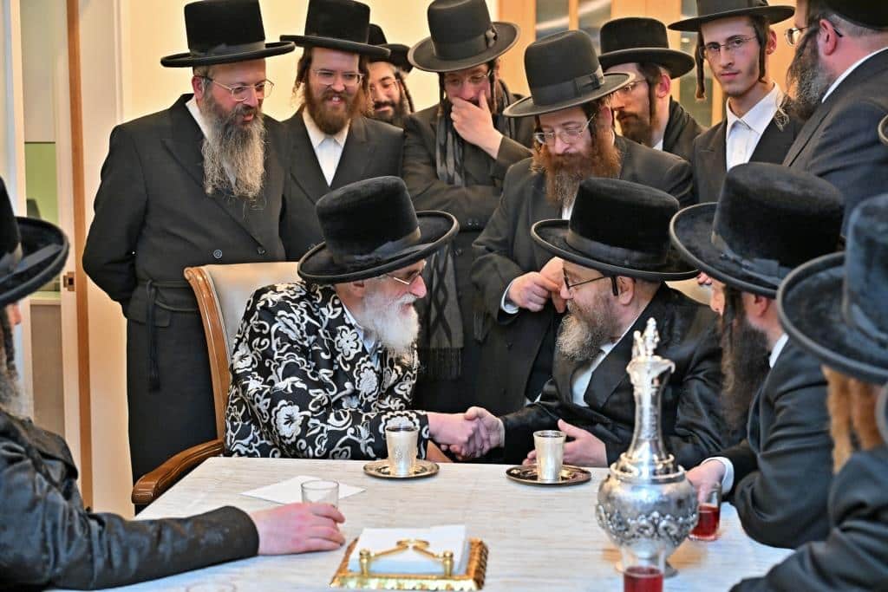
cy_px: 296
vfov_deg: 25.5
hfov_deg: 37.5
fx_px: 1307
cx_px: 444
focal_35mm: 53
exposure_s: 1/160
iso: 1600
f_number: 4
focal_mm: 53
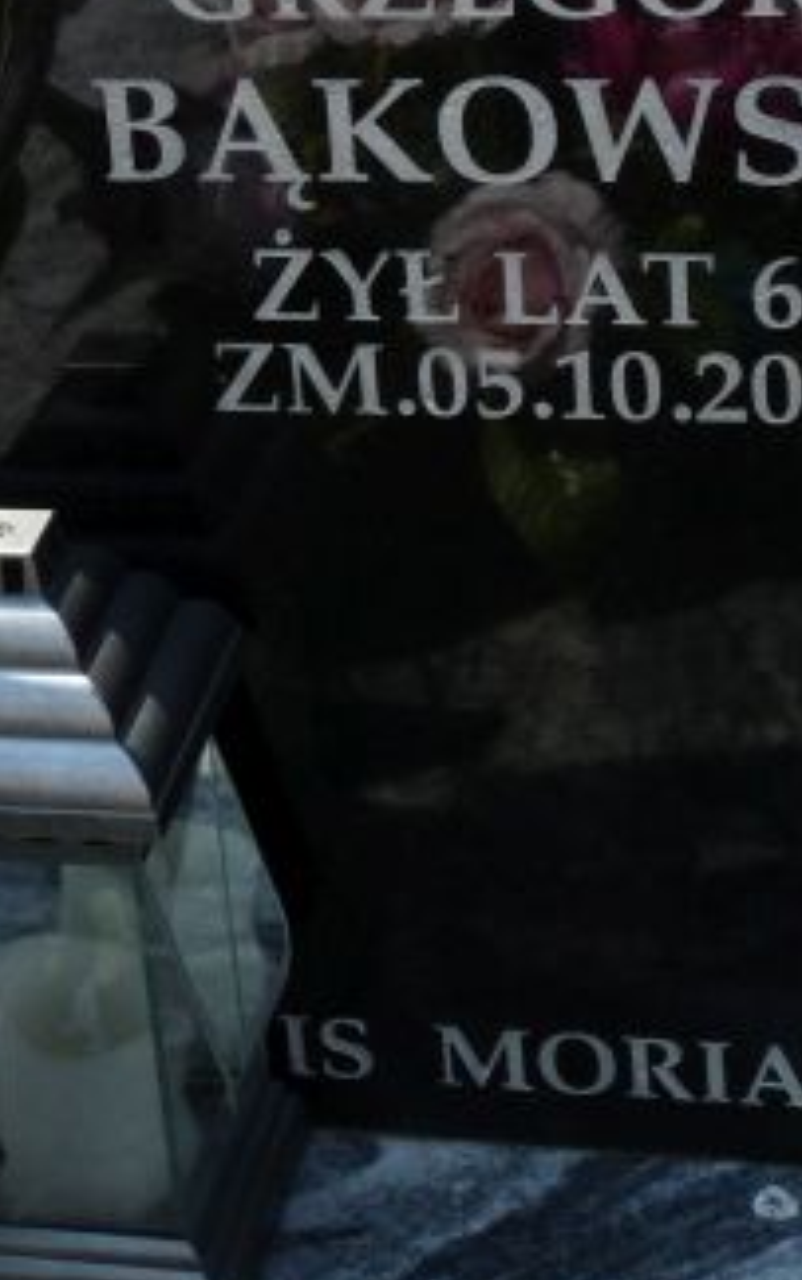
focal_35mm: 115
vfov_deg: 18.0
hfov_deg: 11.4
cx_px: 115
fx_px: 4015
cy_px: 371
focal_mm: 7.8
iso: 100
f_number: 5.6
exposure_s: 1/250
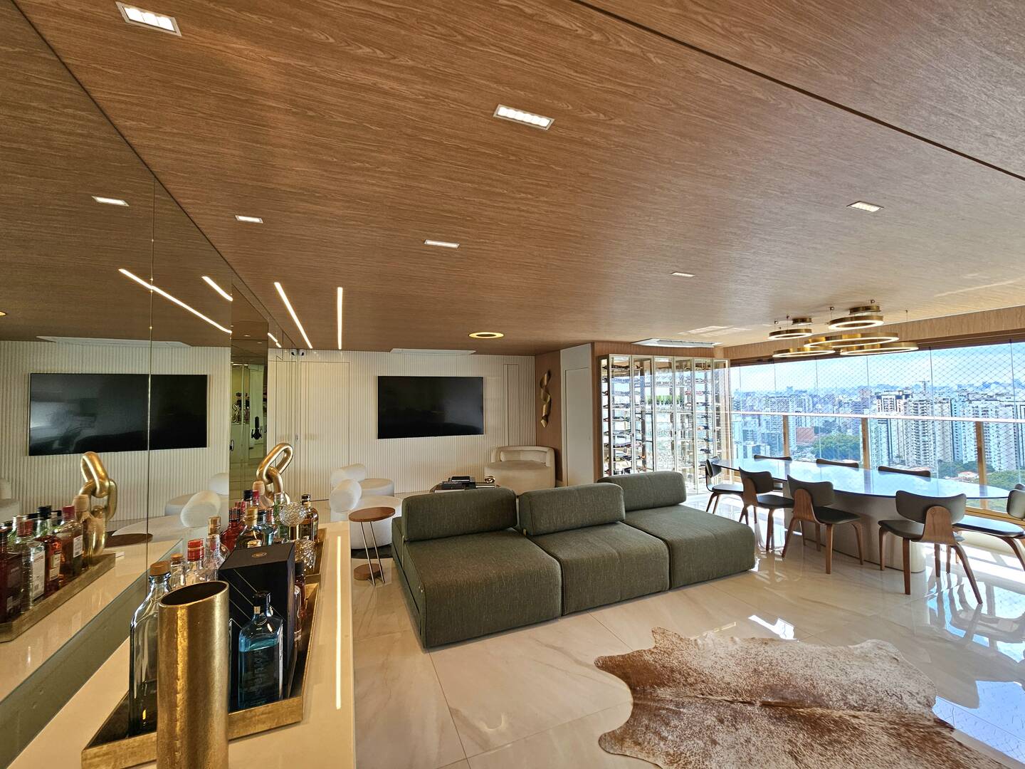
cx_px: 512
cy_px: 384
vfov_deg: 89.9
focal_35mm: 13
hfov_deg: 106.2
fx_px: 385
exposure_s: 1/200
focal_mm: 2.2
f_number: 2.2
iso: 50
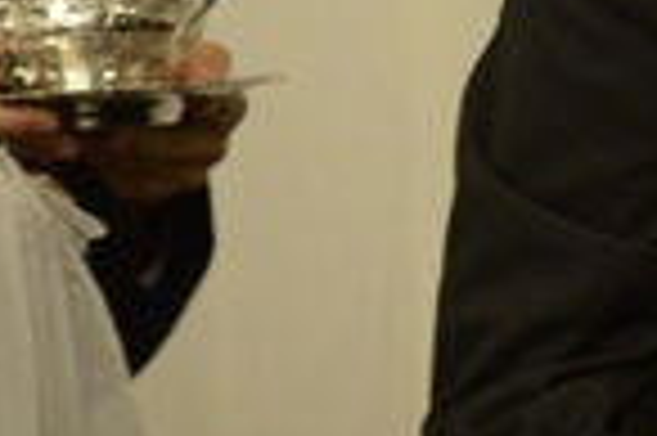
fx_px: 16625
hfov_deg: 2.2
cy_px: 79
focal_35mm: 912
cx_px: 1791
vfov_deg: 1.5
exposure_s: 1/125
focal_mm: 130
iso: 1600
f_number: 2.8
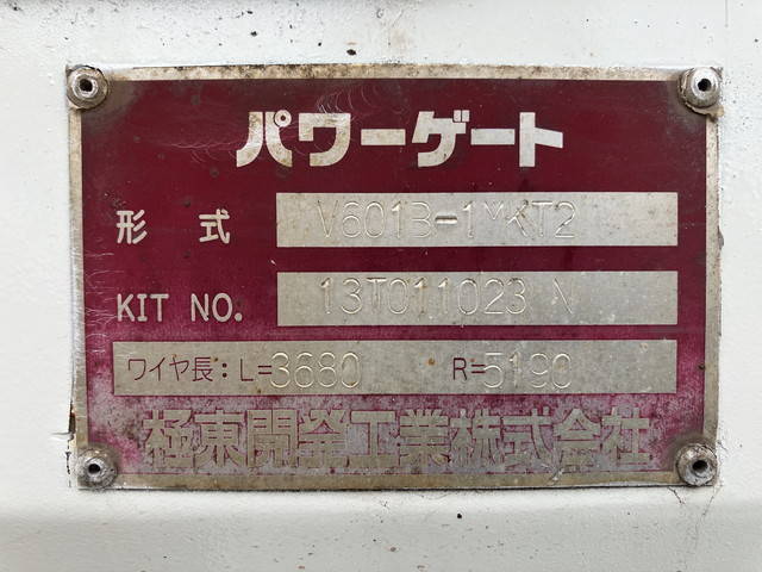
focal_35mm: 28
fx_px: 616
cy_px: 286
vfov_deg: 49.7
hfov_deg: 63.4
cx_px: 381
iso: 32
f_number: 1.8
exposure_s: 1/374
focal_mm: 3.99
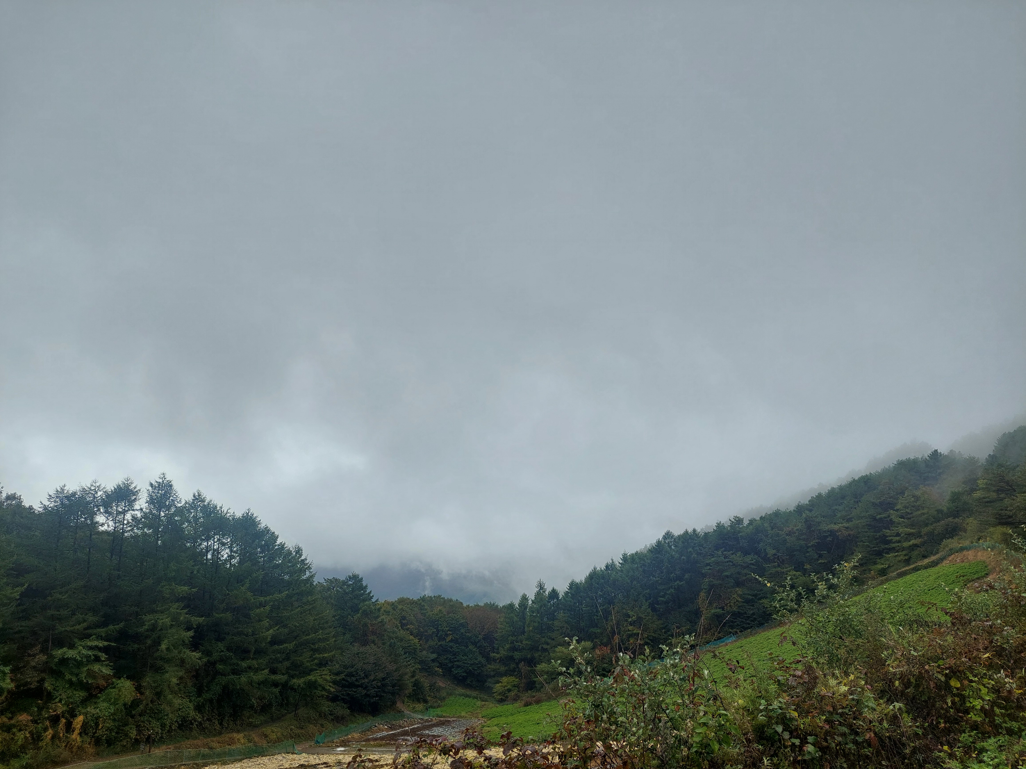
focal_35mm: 25
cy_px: 384
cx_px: 513
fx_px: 741
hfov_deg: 69.4
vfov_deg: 54.9
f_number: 1.8
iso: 40
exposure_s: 1/497
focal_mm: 5.23
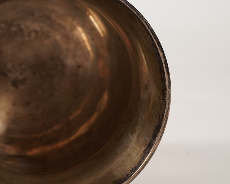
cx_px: 5
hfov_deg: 21.5
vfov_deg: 17.9
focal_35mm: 86
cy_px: 93
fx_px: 585
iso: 400
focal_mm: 30
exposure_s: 1/125
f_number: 16
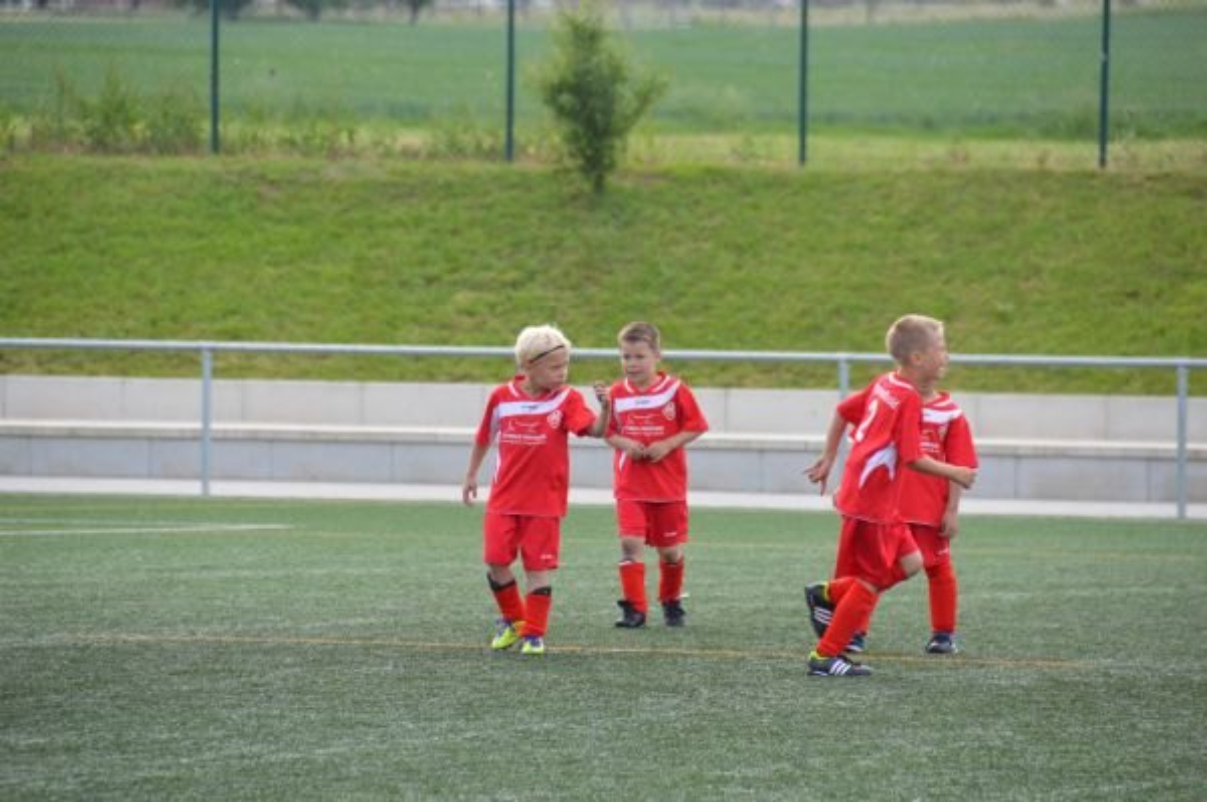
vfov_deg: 4.6
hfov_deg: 6.9
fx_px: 10050
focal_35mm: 300
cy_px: 401
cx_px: 604
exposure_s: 1/500
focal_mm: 200
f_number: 5.6
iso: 400
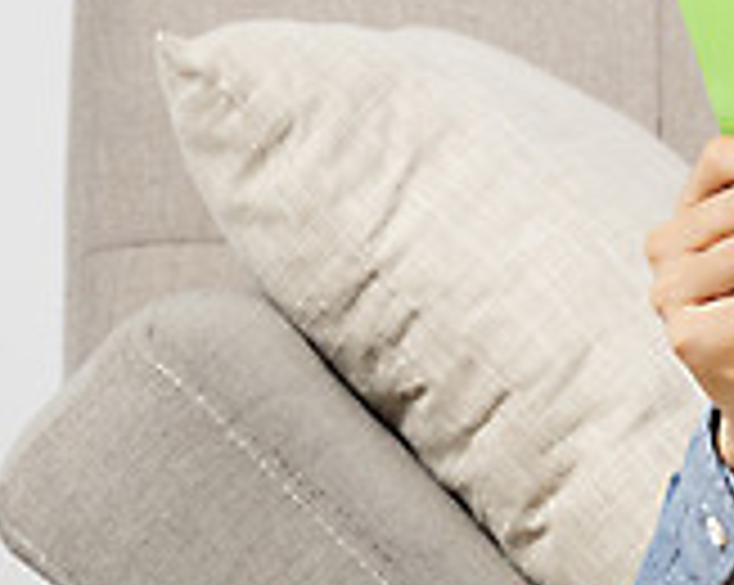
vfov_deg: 3.3
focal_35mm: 466
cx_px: 1205
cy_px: 148
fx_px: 10111
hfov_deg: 4.1
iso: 100
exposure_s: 1/125
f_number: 11
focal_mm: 135
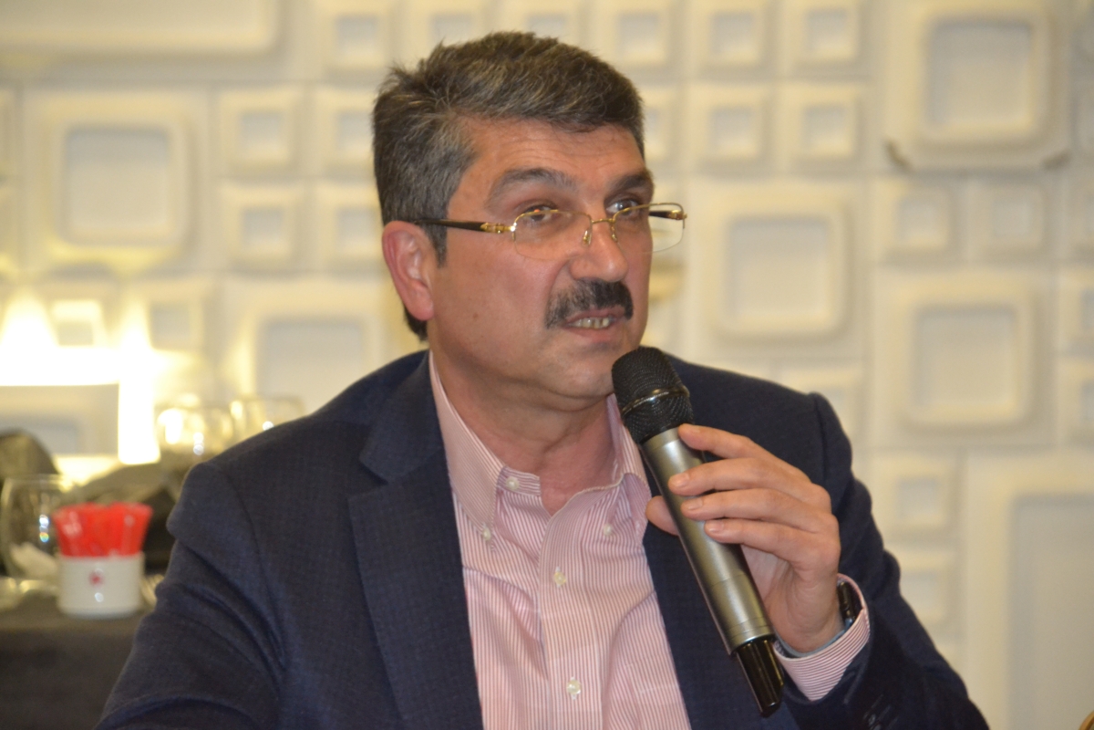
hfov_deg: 10.2
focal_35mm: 202
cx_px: 547
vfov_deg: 6.8
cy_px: 365
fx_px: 6153
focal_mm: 135
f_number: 5.6
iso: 2500
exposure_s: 1/60
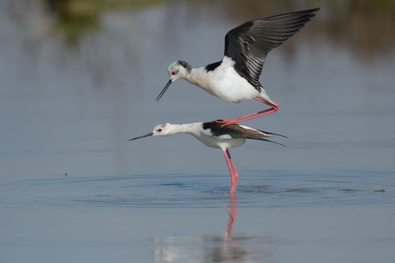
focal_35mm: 850
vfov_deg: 1.6
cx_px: 198
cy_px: 132
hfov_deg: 2.4
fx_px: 9324
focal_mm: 850
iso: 640
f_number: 7.1
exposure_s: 1/5000
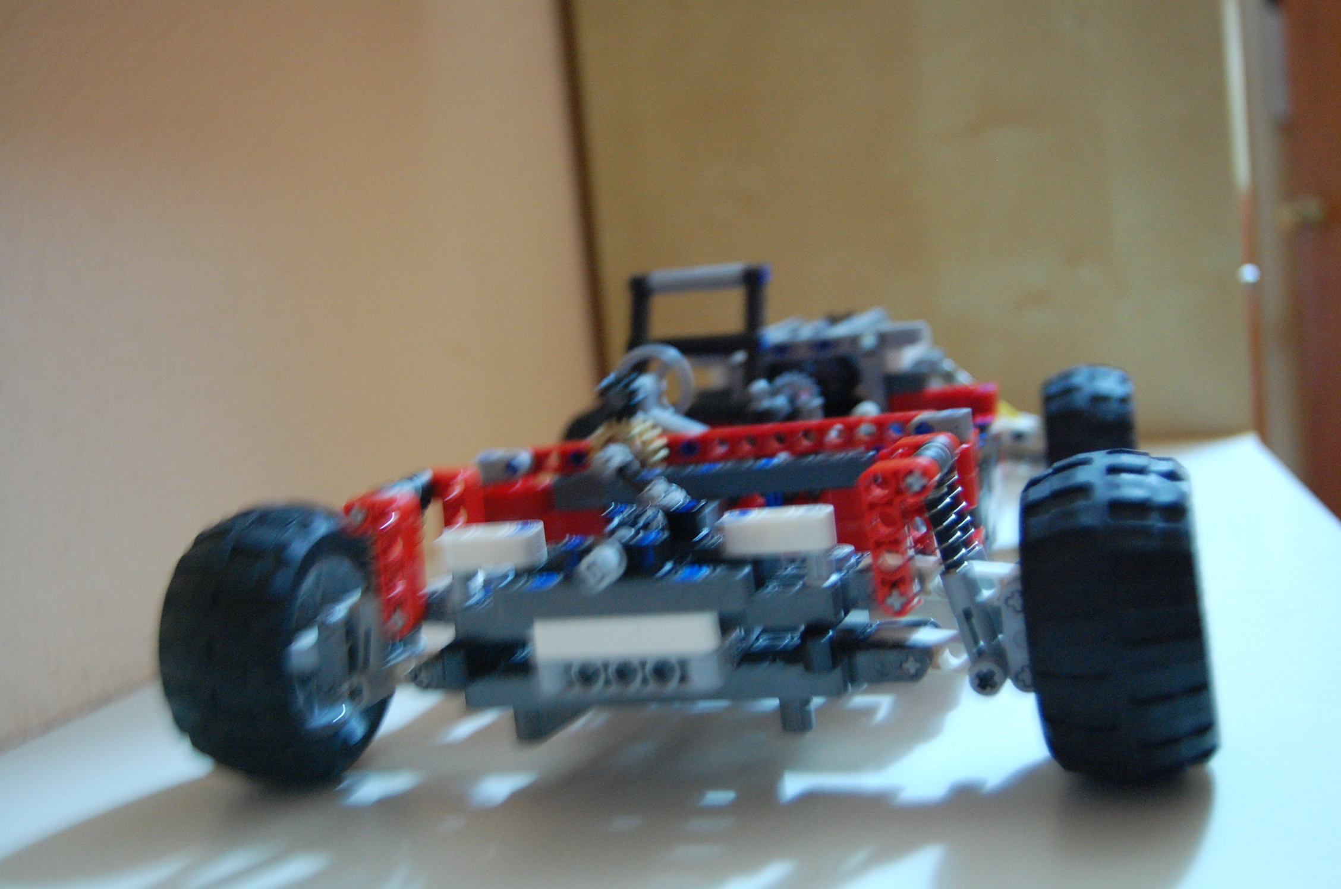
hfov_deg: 49.6
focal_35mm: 39
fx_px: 1450
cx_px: 670
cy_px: 444
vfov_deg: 34.1
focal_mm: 26
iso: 1250
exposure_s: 1/8
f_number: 4.2
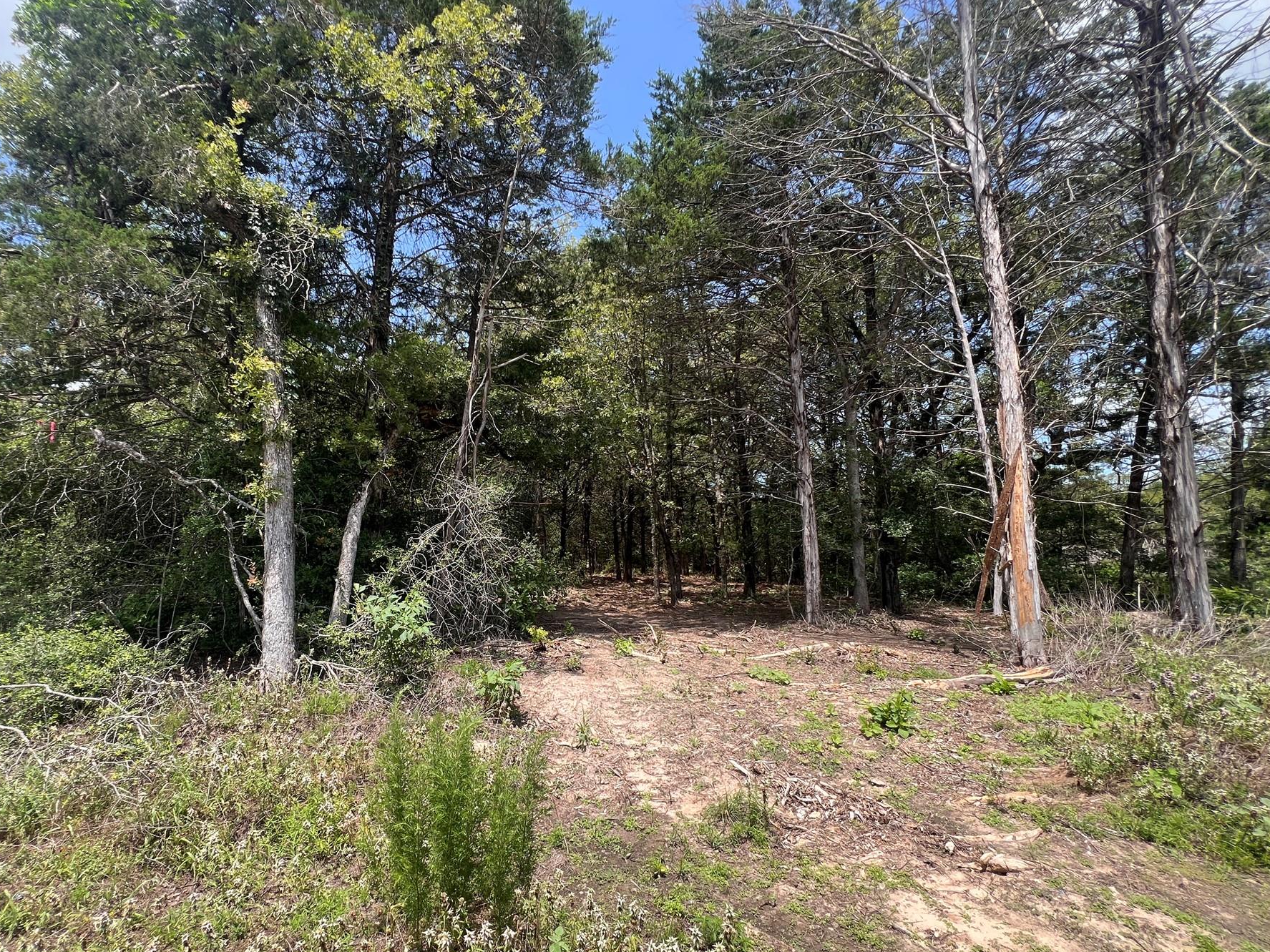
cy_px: 514
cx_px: 539
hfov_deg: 97.4
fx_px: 550
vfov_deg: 81.6
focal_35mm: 15
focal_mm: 1.57
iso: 32
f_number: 1.8
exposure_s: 1/521
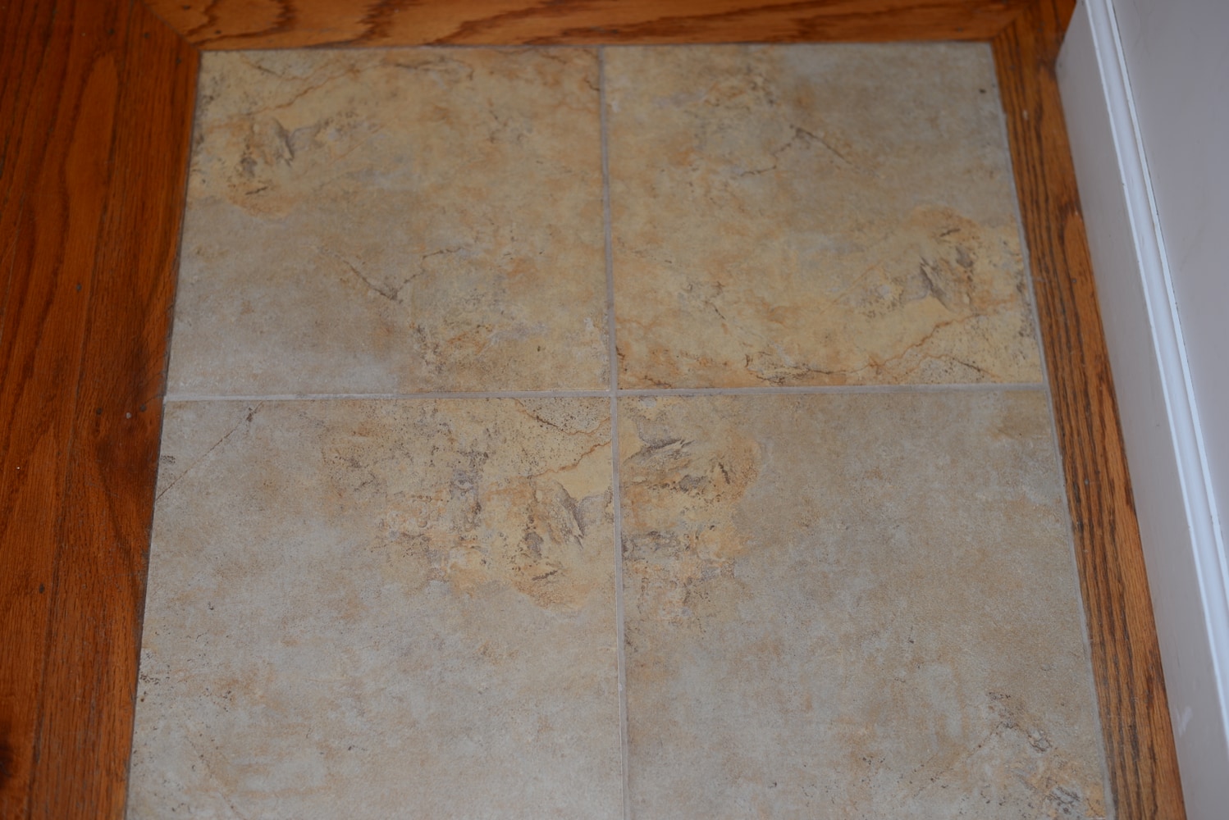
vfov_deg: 27.0
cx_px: 614
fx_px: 1708
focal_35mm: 50
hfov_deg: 39.6
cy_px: 410
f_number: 2.8
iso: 100
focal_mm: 50
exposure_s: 1/60
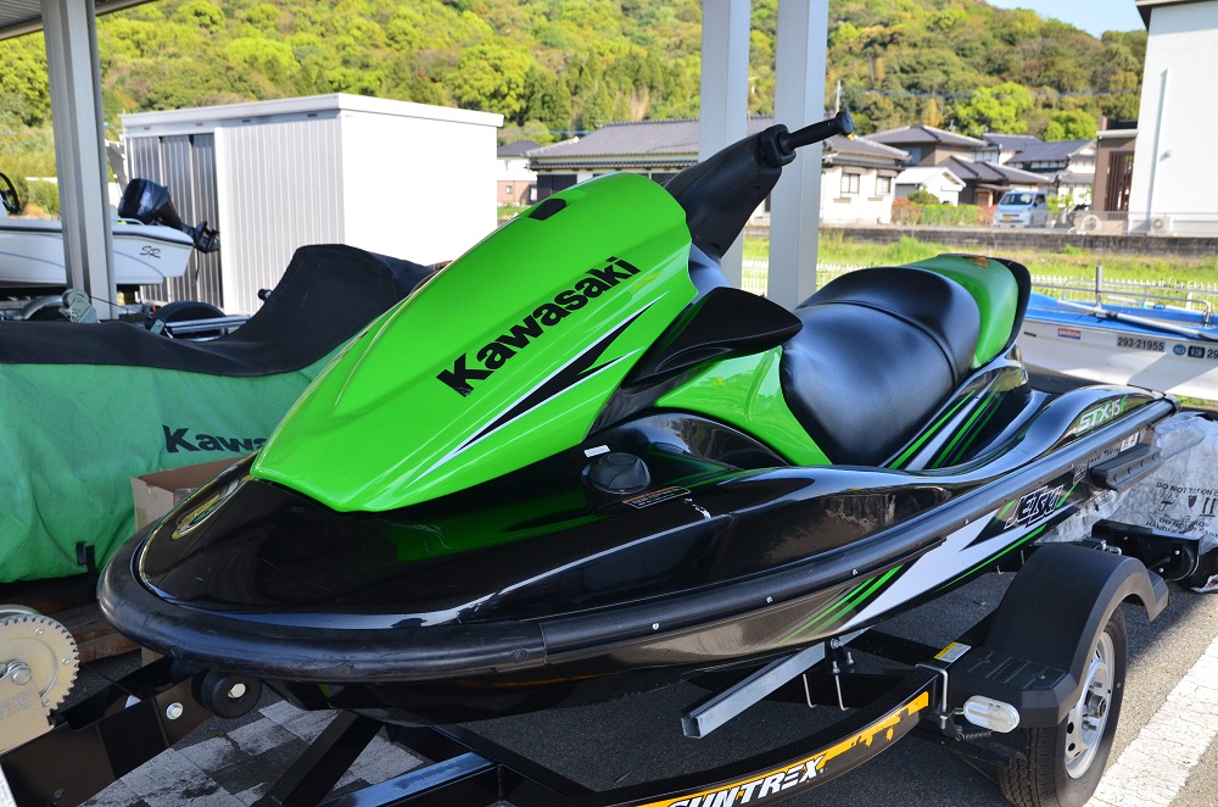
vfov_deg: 43.4
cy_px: 404
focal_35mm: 30
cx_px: 609
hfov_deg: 62.0
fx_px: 1013
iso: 640
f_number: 5
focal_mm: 20
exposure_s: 1/1000
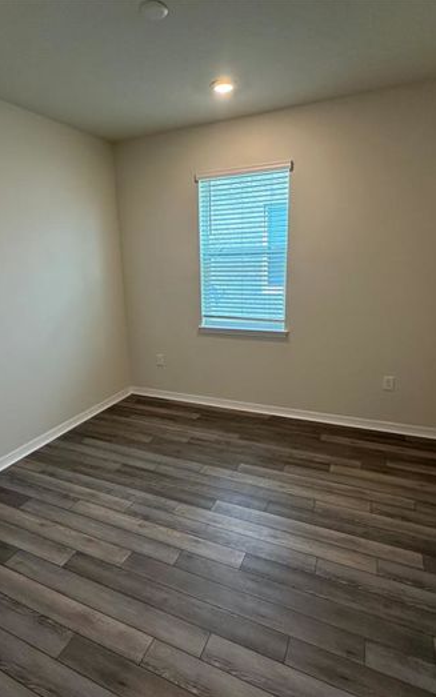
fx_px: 380
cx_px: 189
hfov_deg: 59.4
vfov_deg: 85.1
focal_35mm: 20
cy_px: 348
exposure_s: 1/120
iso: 200
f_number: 2.2
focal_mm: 2.22
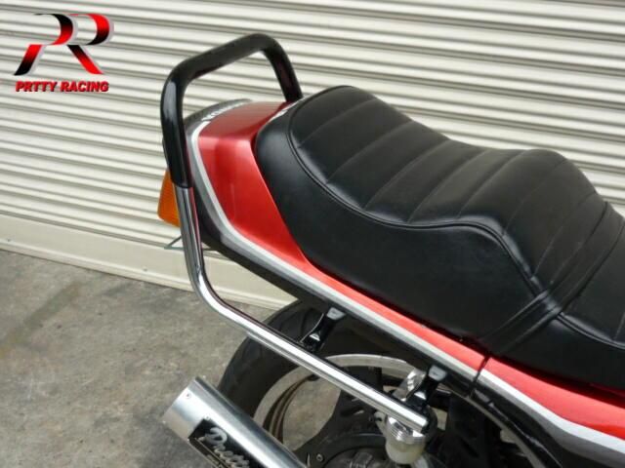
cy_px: 234
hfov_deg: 37.5
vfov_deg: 28.6
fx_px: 921
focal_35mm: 51
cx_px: 312
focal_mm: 5.5
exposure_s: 1/200
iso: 100
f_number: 2.8
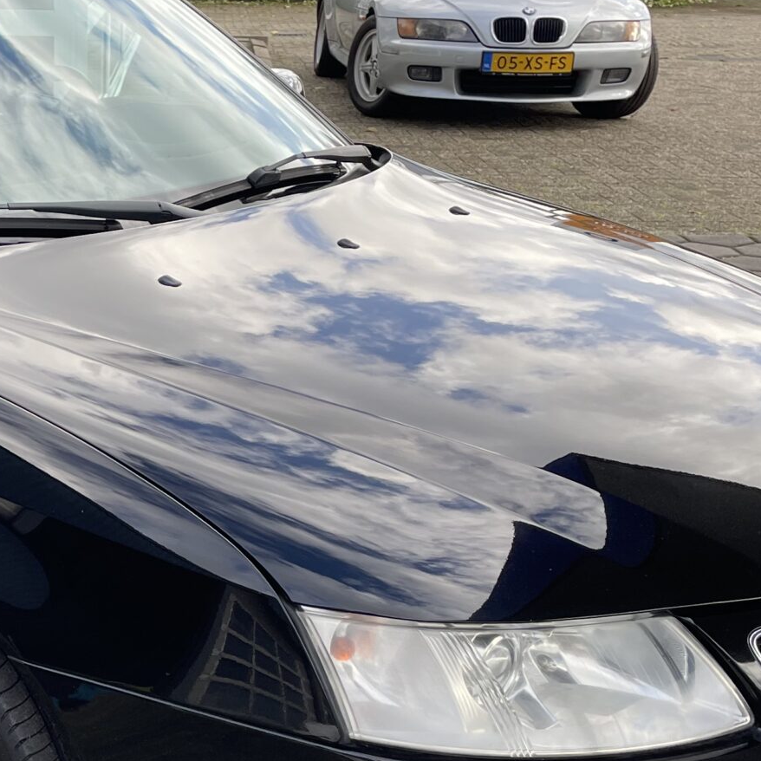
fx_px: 1666
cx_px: -26
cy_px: 547
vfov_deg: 25.5
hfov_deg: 24.4
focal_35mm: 67
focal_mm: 4.2
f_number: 1.6
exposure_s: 1/438
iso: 32
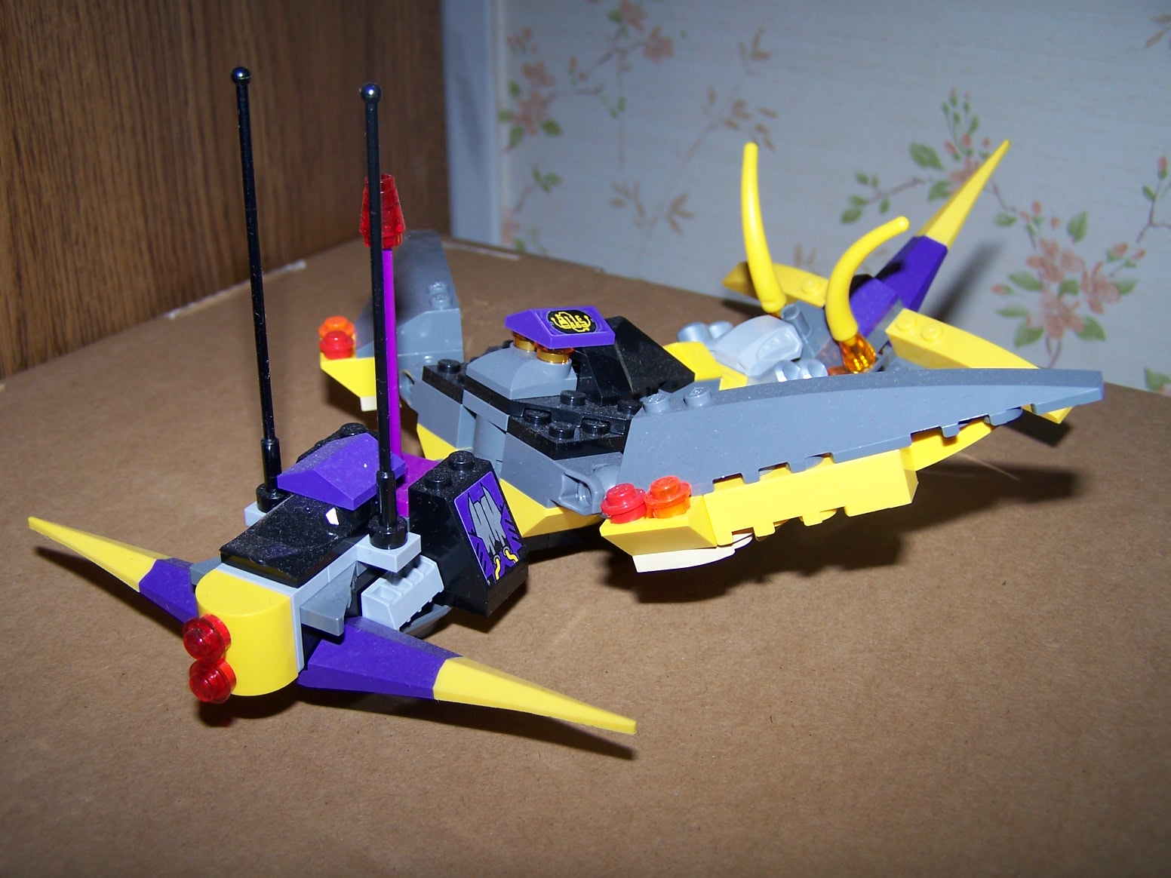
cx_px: 586
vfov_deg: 37.7
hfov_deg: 49.0
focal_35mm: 38
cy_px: 439
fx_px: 1285
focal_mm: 6.3
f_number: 2.8
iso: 80
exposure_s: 1/60
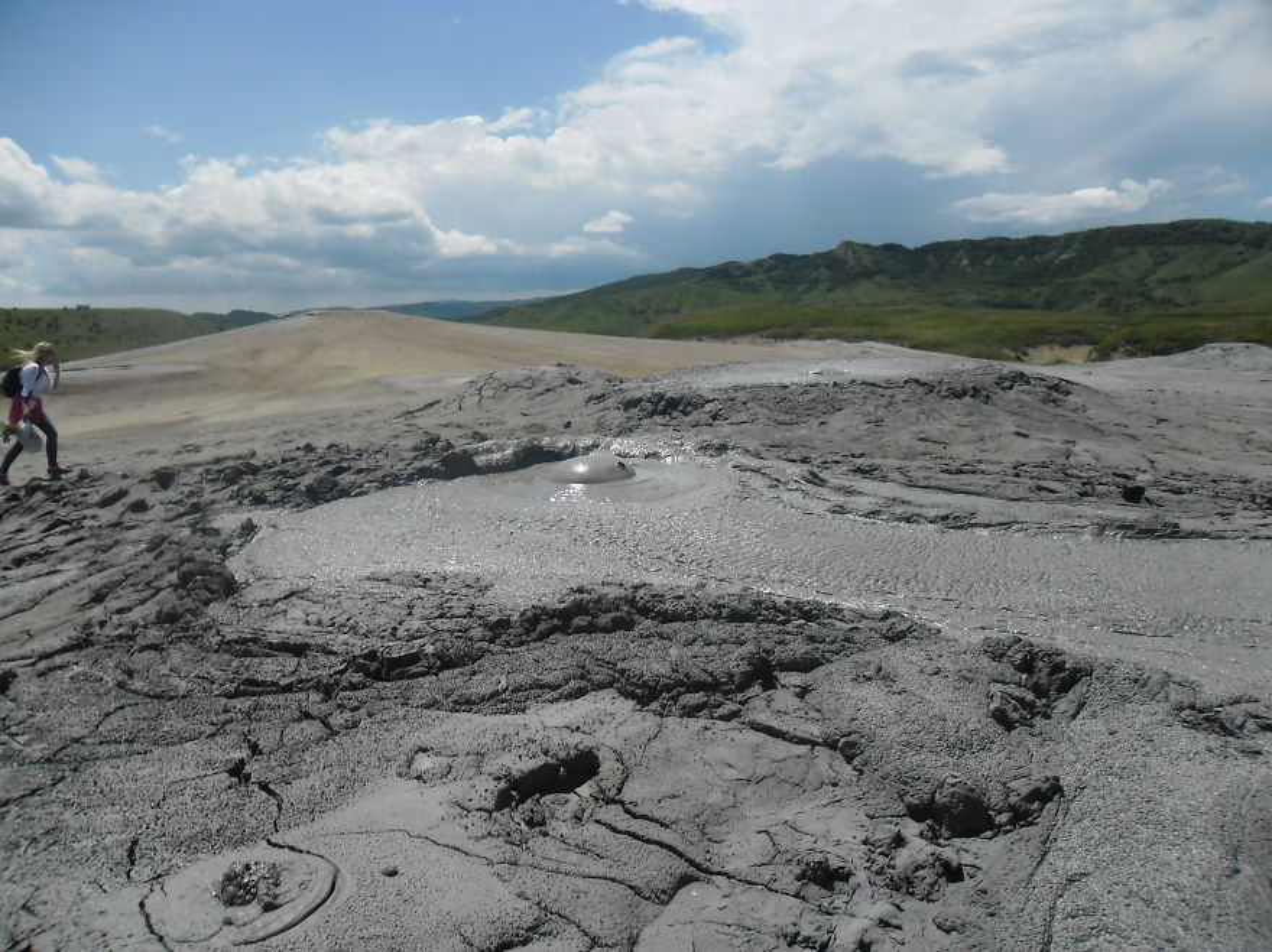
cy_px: 476
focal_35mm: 27
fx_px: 992
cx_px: 636
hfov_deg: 65.4
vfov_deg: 51.3
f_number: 9
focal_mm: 4.9
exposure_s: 1/304
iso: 80
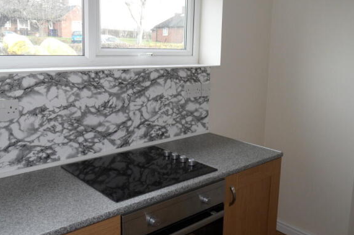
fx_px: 334
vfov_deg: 38.8
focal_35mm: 34
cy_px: 104
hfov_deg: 55.8
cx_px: 179
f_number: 3.4
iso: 100
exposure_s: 1/45
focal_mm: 5.3
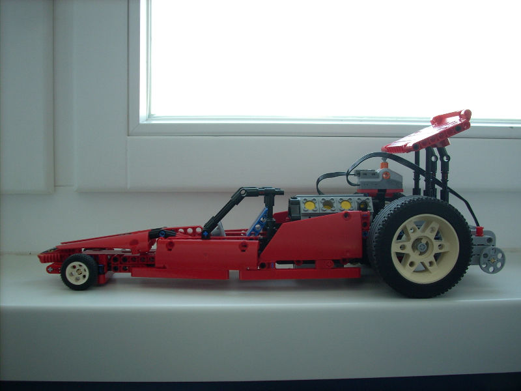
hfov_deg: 50.1
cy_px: 196
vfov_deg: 38.7
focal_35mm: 37
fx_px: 557
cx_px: 260
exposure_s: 1/30
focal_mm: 6.2
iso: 80
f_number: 2.8
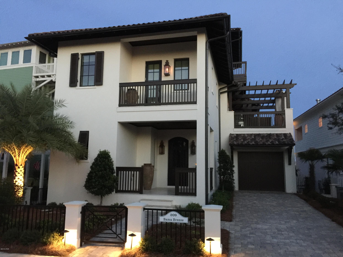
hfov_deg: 61.7
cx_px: 172
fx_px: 287
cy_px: 128
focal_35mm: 29
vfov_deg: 48.2
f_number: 2.2
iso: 125
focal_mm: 4.15
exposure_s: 1/4
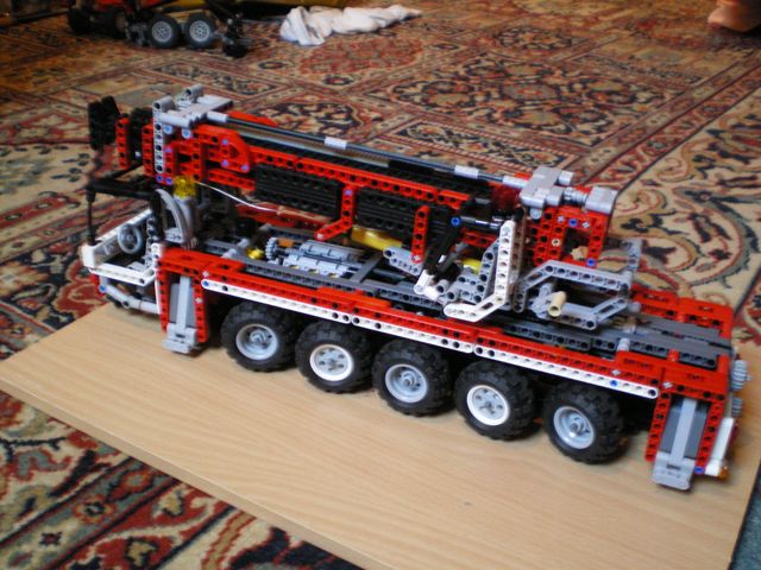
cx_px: 380
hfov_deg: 49.0
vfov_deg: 37.7
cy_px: 285
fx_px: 835
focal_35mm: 38
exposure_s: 1/10
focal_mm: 6.3
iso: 400
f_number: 3.1
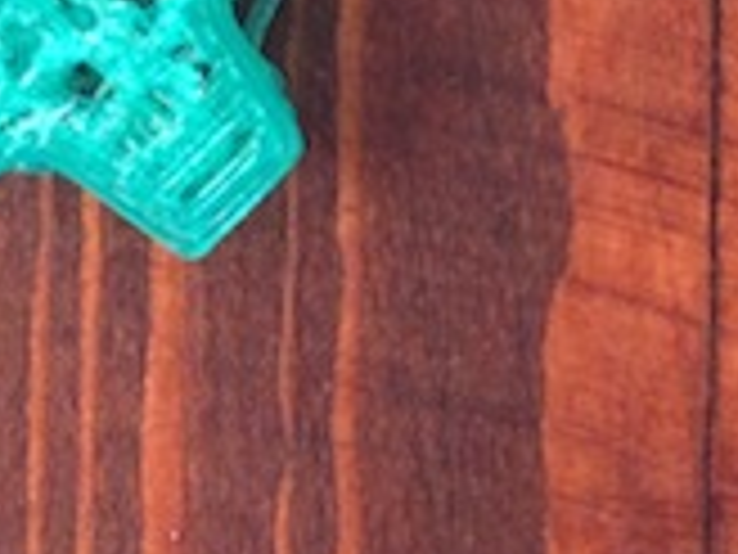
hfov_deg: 12.2
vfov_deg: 8.9
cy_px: -414
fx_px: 3432
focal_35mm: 161
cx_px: 657
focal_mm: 4.13
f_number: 2.4
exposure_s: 1/20
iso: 160
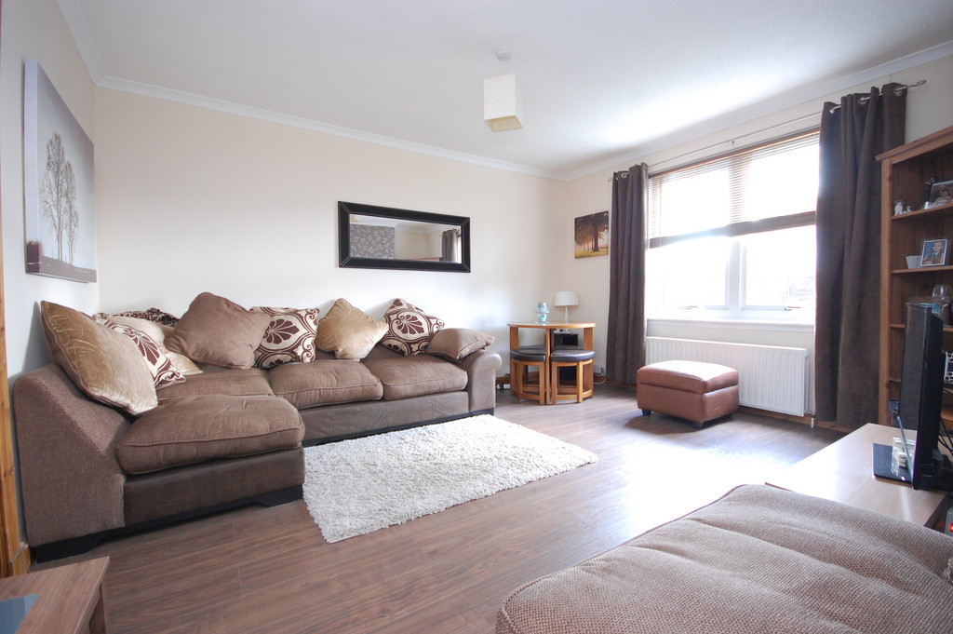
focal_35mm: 15
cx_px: 476
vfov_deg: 77.2
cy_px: 317
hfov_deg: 100.4
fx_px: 397
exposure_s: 1/13
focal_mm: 10
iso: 800
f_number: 4
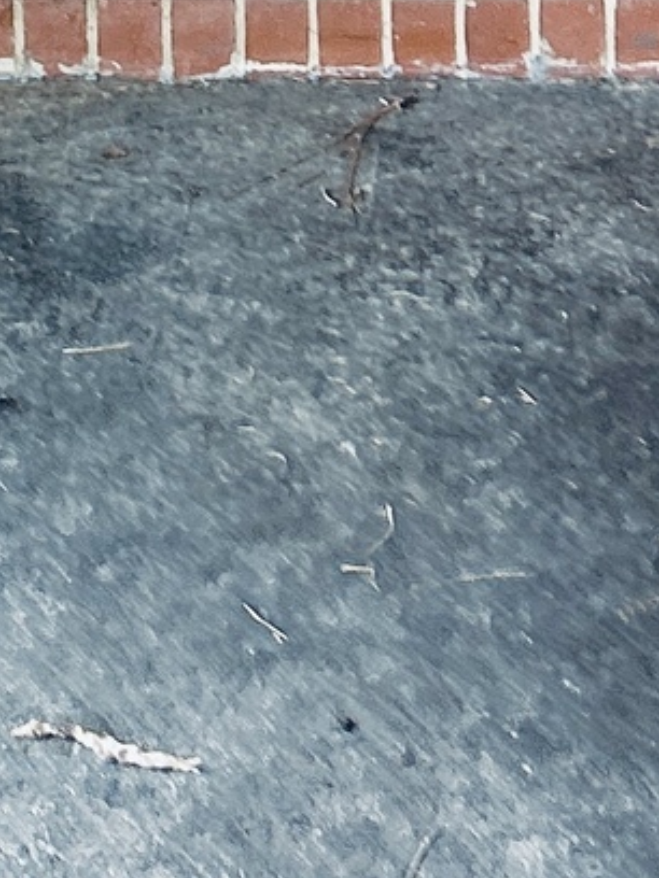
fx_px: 3731
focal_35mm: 147
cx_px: 297
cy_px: -1117
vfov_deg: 11.5
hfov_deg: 10.1
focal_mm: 5.7
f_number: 1.5
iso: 32
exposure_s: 1/127
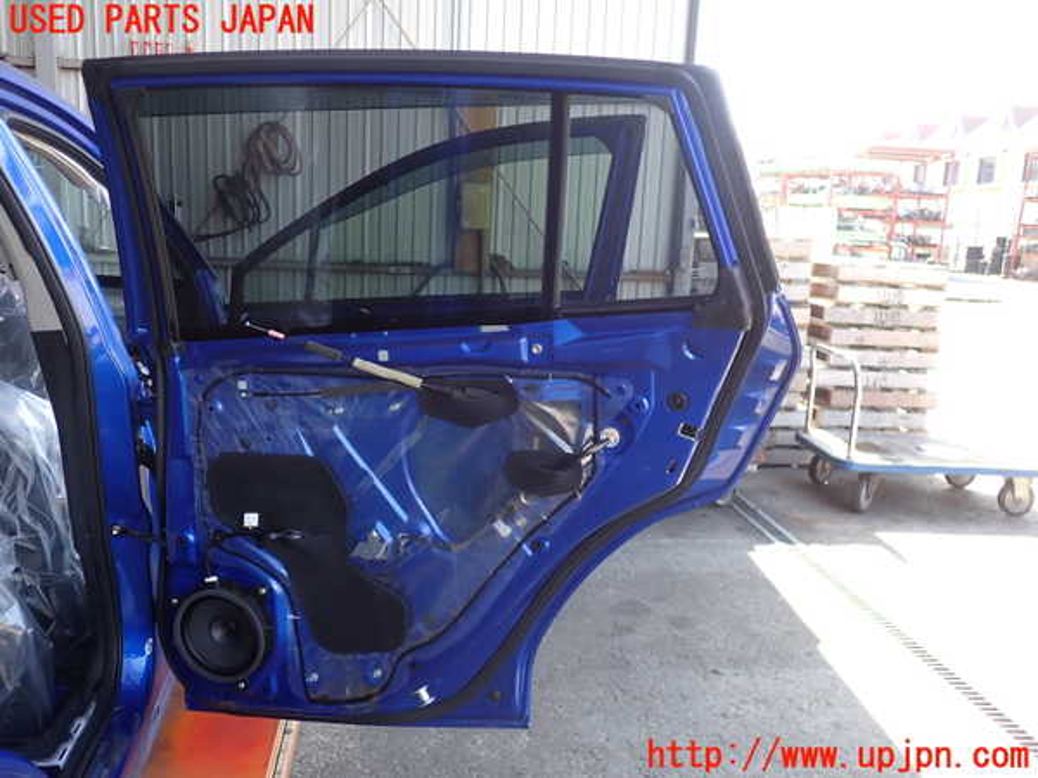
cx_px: 519
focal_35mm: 30
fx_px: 900
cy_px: 389
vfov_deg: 46.8
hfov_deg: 60.0
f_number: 2.3
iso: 100
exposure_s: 1/100
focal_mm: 5.4
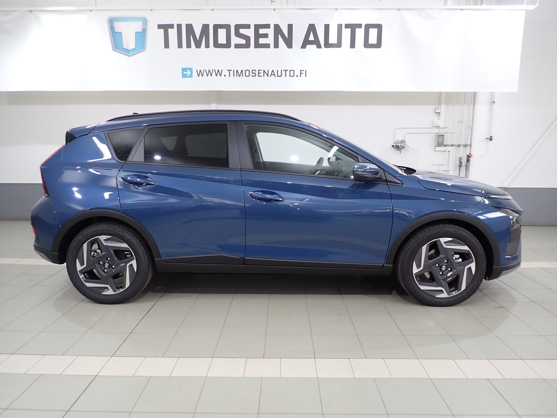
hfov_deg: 69.4
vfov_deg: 54.9
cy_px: 209
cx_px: 278
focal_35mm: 25
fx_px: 402
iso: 200
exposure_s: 1/60
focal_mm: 4.5
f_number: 2
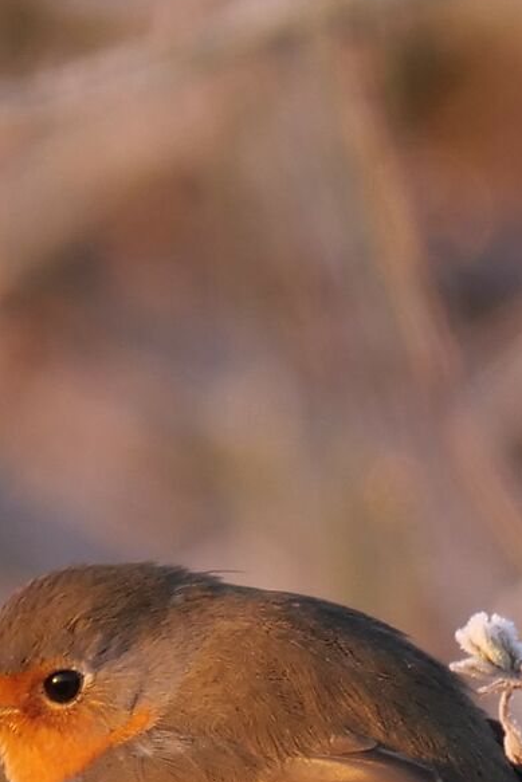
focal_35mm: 3425
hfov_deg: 0.4
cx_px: 42
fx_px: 74444
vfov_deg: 0.6
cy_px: 935
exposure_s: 1/80
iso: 200
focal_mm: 400
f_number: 6.3
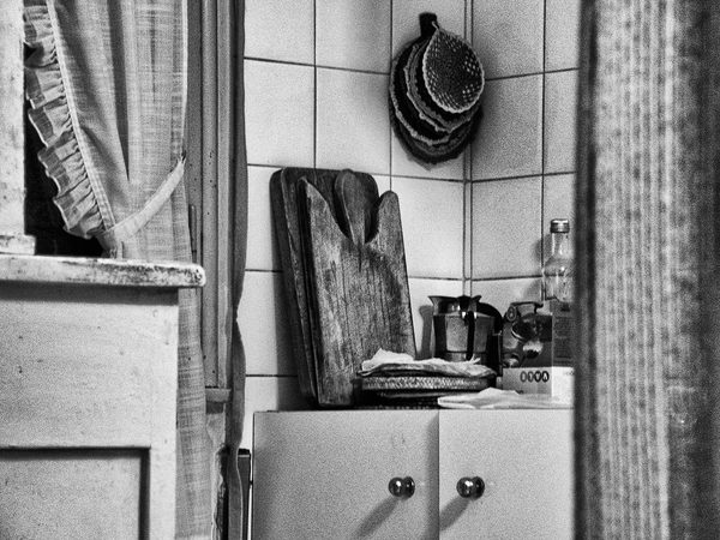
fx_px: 3224
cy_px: 270
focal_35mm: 155
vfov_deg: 9.6
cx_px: 360
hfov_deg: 12.7
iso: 400
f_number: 4.5
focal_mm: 27.4
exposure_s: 1/3
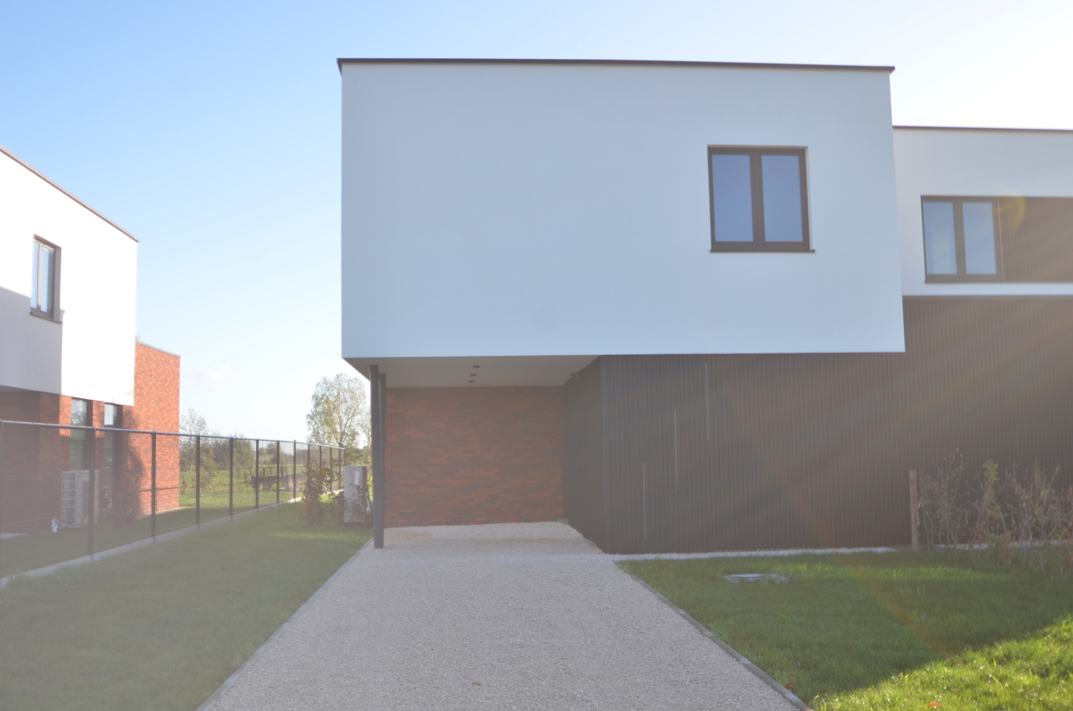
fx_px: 1071
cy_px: 356
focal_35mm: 36
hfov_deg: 53.2
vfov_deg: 36.7
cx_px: 536
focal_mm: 24
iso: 100
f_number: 5
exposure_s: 1/250
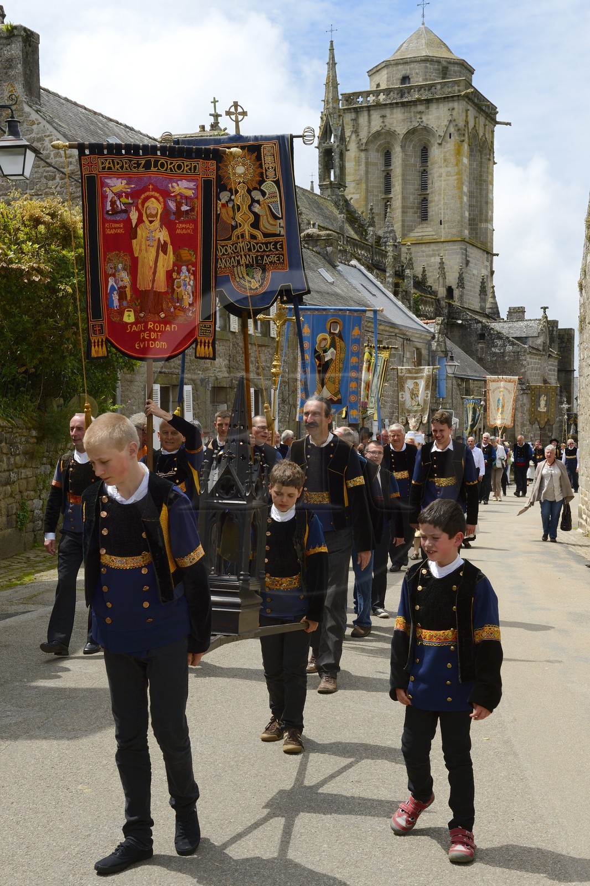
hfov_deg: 28.1
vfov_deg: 41.1
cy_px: 443
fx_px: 1180
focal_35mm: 48
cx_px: 295
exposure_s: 1/200
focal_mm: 48
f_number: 14
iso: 200
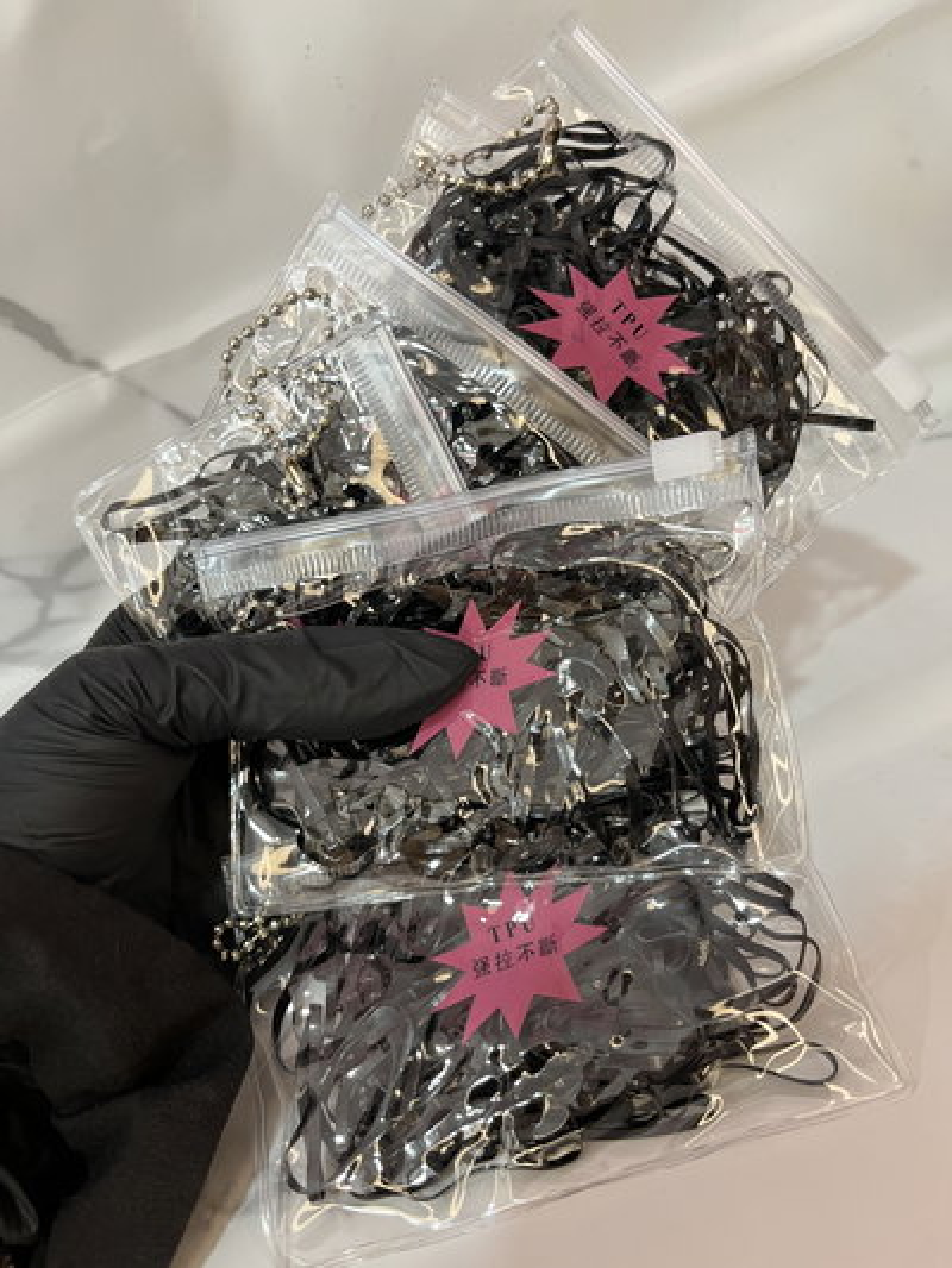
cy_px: 634
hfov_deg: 53.1
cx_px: 476
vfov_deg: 67.3
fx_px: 953
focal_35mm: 26
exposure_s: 1/67
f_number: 1.6
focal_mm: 5.1
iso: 125
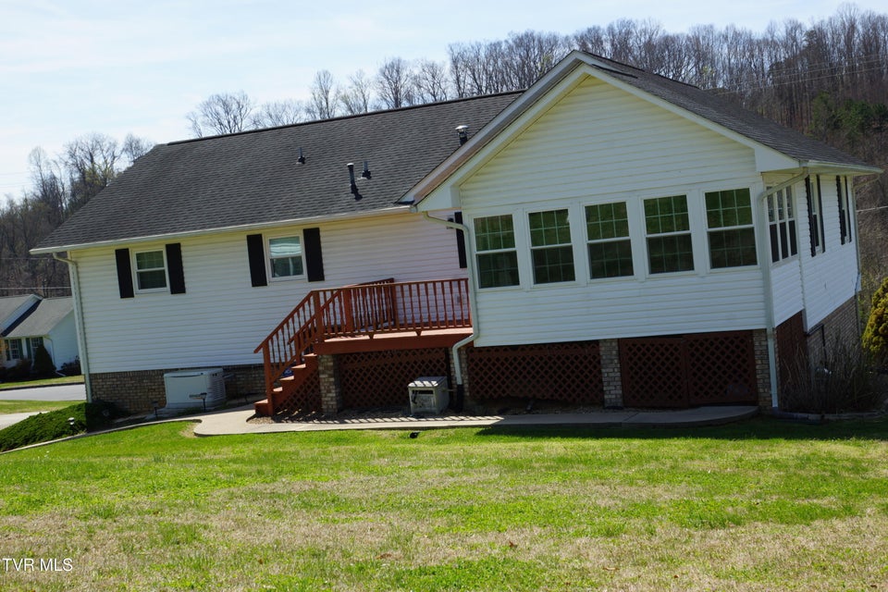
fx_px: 1110
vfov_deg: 29.9
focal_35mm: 45
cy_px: 296
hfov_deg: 43.6
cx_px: 444
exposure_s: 1/125
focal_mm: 30
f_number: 13
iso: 100
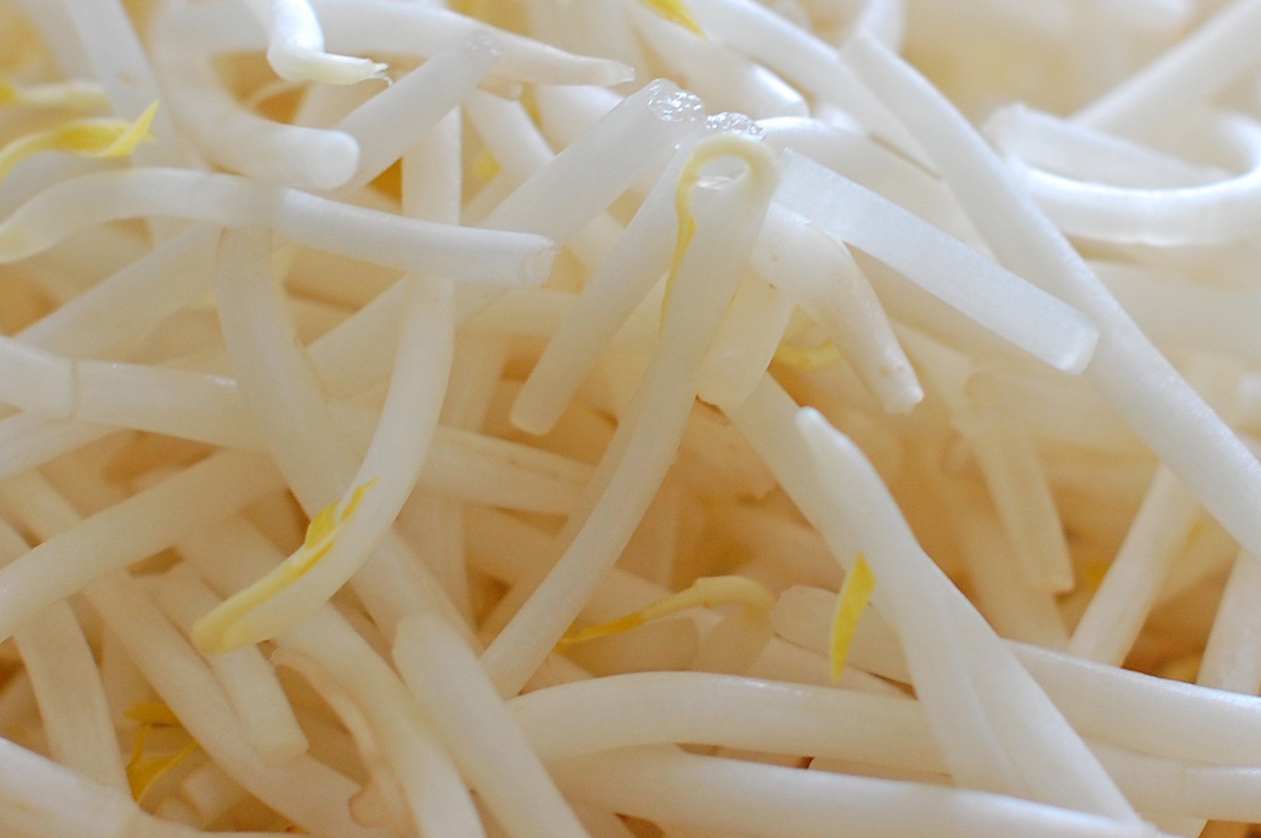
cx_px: 502
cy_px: 364
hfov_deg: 20.2
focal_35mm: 101
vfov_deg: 13.5
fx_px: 3534
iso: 400
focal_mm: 50
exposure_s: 1/40
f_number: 4
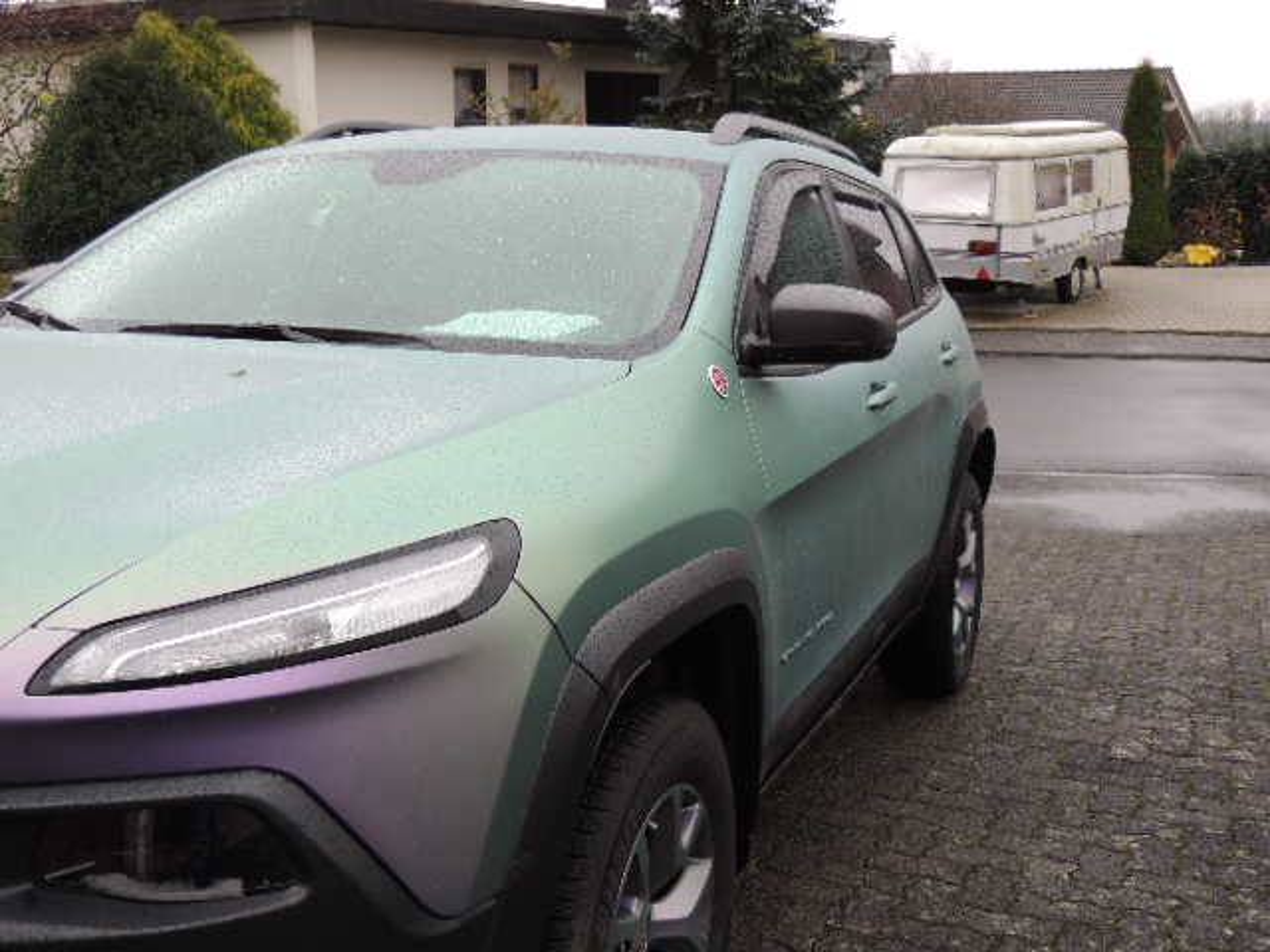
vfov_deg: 36.0
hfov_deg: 46.8
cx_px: 635
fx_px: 1468
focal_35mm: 40
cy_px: 476
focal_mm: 7.1
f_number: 3.3
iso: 100
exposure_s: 1/50
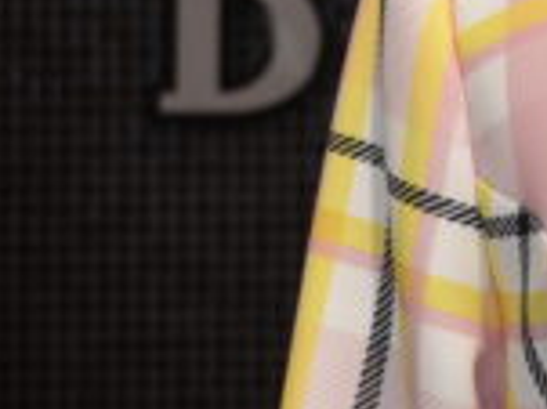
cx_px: 1036
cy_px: -107
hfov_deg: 10.1
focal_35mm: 183
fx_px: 2889
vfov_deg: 8.0
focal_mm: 32
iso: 400
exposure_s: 1/60
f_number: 4.8
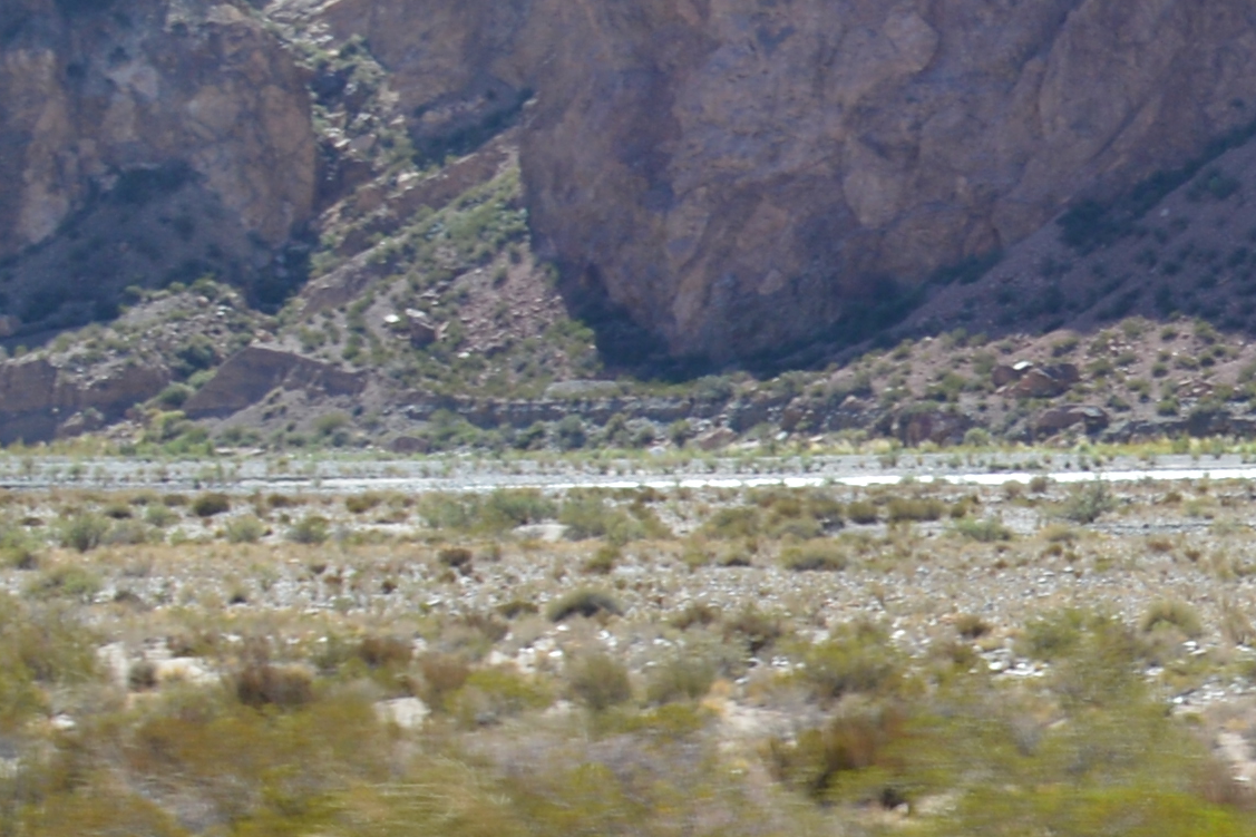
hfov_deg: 11.7
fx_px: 5581
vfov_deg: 8.6
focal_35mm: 160
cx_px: 2413
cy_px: 302
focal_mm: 20
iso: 100
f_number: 6.3
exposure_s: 1/160
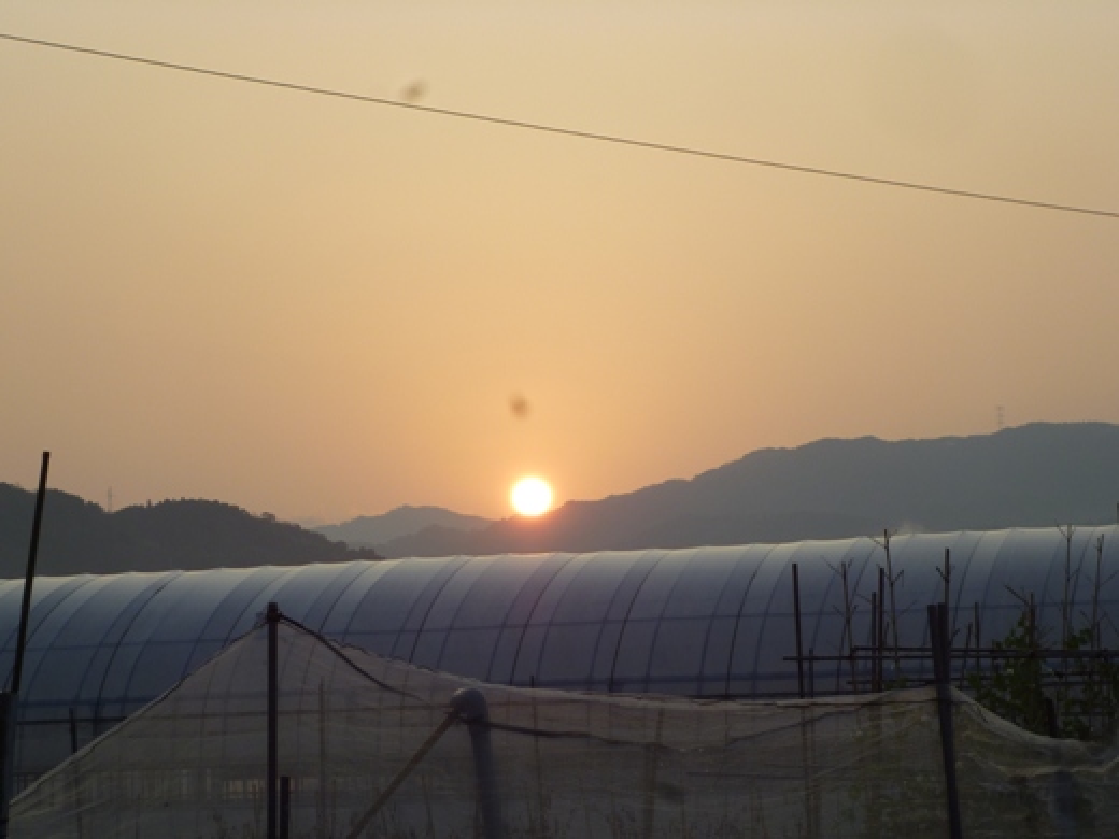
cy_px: 420
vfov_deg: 13.2
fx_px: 3621
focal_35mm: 112
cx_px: 560
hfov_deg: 17.6
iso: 100
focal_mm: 20
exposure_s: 1/125
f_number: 6.5
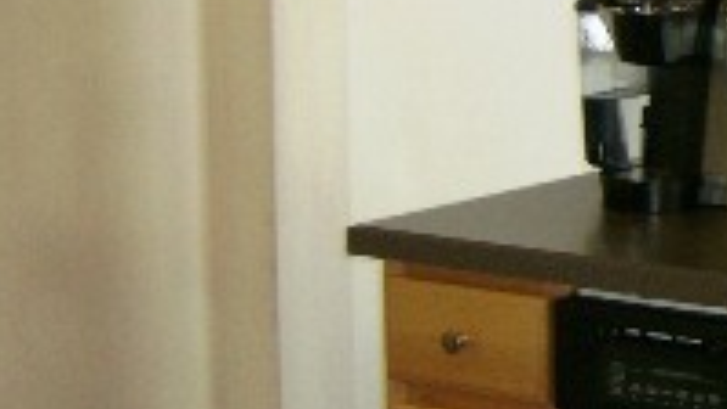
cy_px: 58
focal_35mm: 126
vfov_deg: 9.6
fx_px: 2429
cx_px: 1016
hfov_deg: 15.9
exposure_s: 1/60
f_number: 2.8
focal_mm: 6
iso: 200
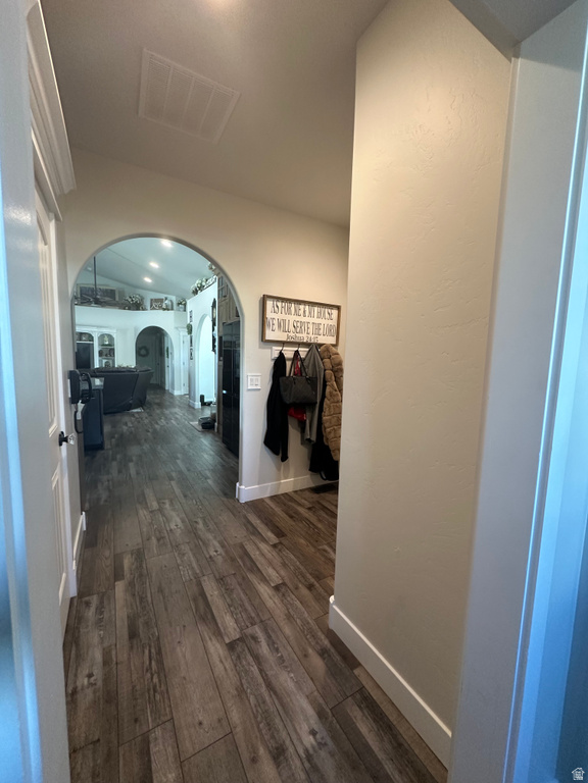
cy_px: 392
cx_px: 294
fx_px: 317
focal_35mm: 14
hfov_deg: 85.7
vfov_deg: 102.1
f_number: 2.2
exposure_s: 1/60
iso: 250
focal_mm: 2.22
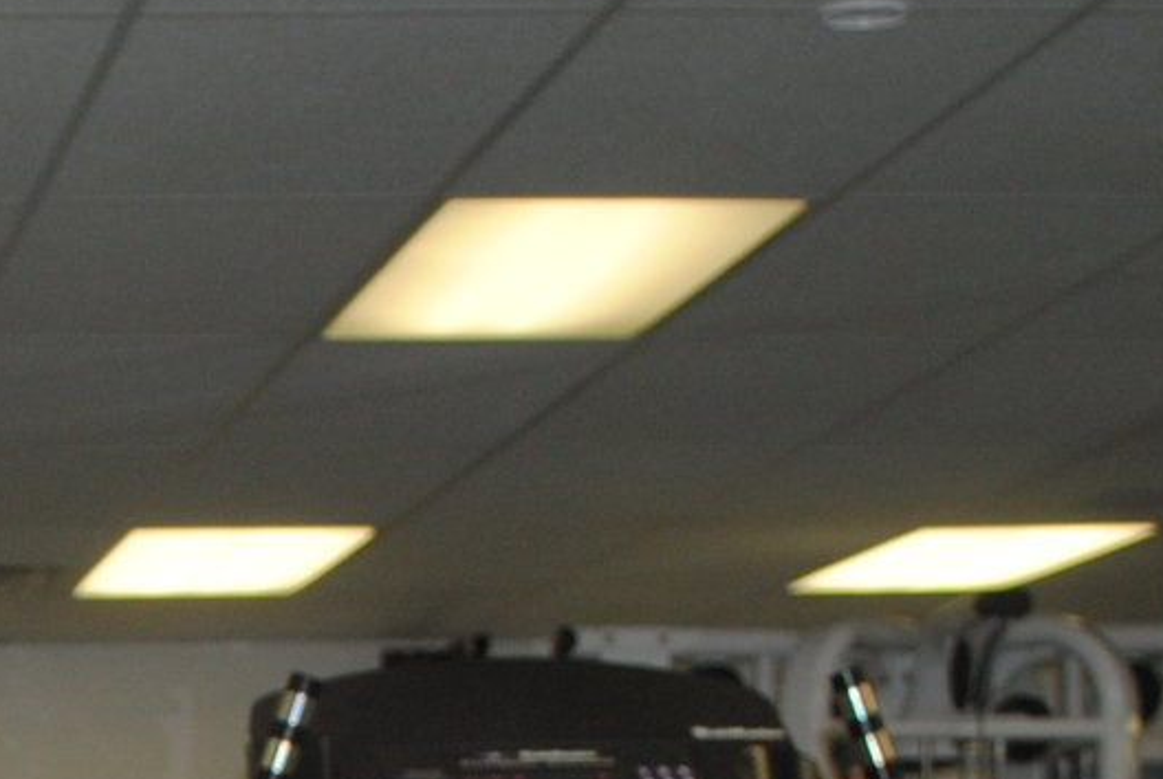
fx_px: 4595
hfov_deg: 13.7
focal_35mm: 142
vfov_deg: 9.2
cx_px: -502
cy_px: 1492
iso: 200
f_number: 3.8
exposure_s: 1/60
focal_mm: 20
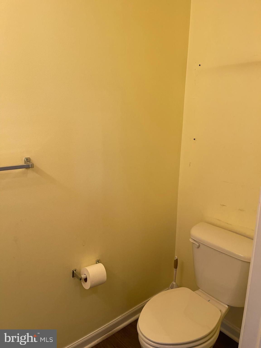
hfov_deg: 54.9
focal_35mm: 25
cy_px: 174
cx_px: 130
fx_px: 251
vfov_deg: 69.4
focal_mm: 5.1
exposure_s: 1/120
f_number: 1.6
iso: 125
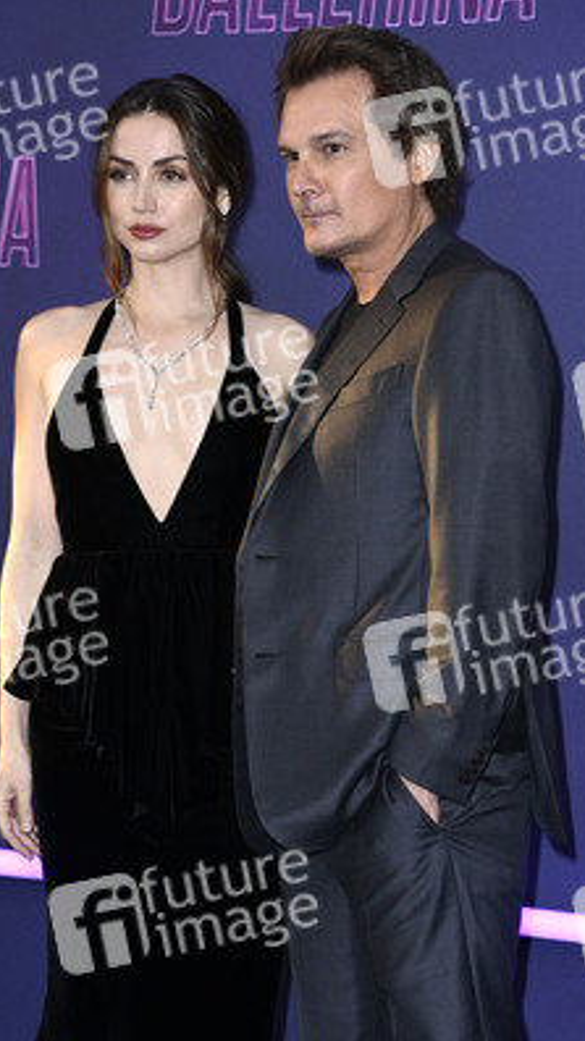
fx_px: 4224
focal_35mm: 153
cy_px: 519
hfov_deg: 7.9
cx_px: 260
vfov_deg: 14.1
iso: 500
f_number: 7.1
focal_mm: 145
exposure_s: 1/250
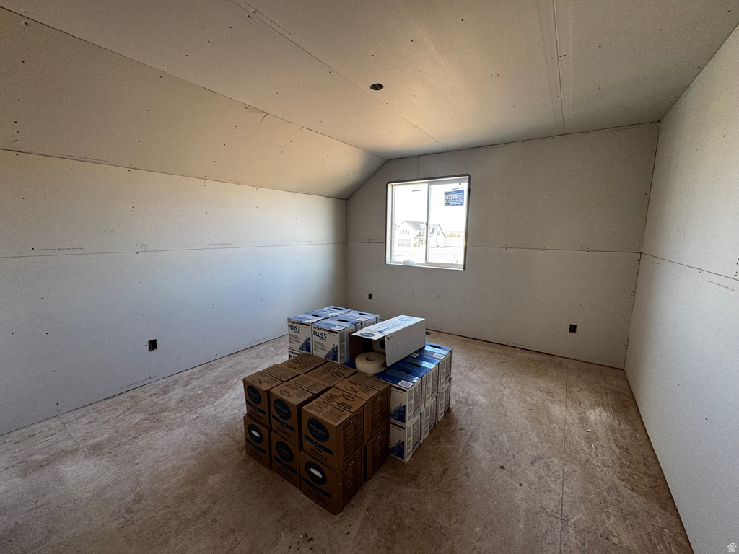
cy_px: 277
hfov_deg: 102.1
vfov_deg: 85.7
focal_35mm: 14
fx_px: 299
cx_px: 370
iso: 125
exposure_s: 1/99
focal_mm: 2.22
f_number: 2.2
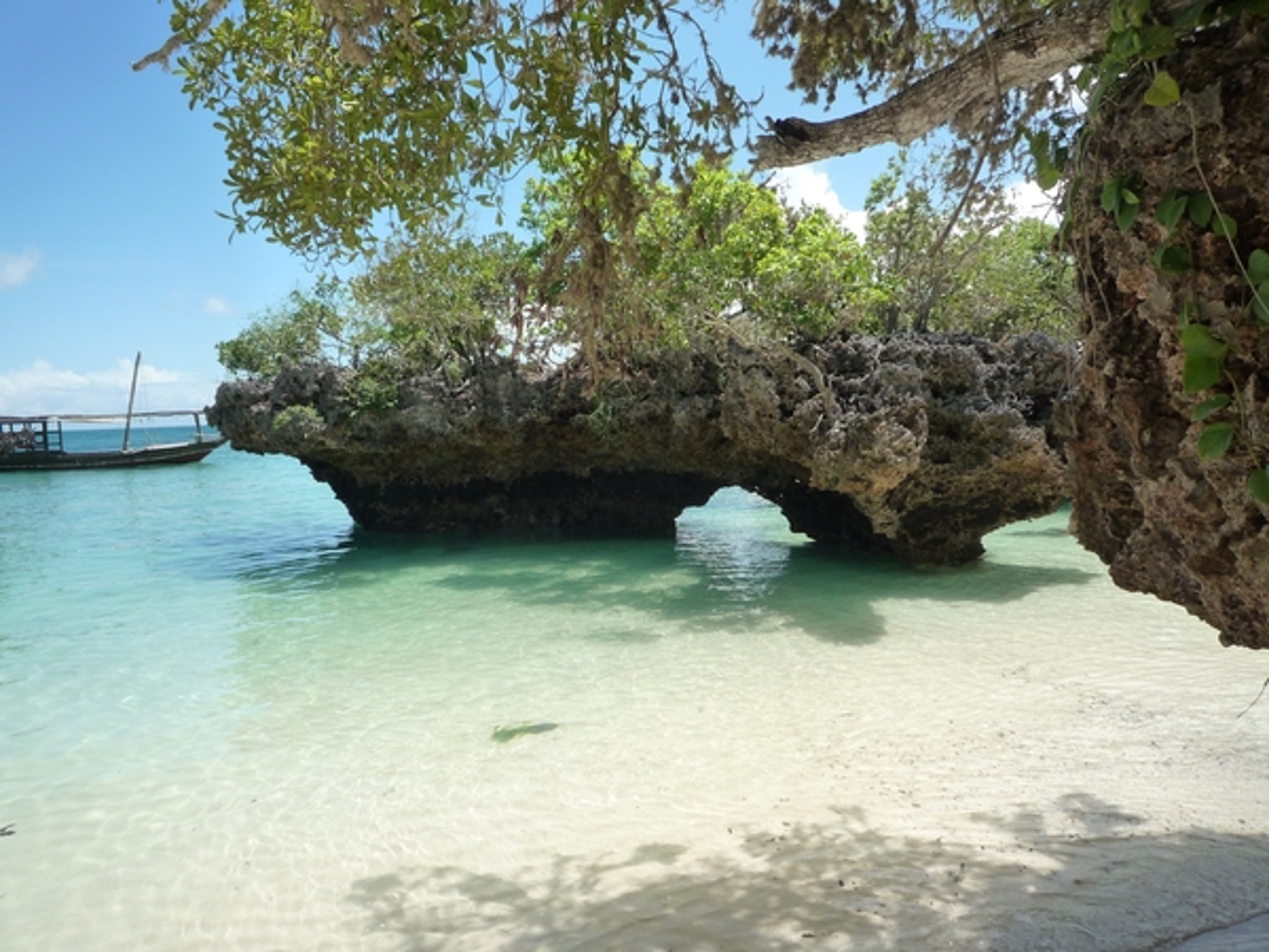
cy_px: 476
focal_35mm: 25
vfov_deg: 54.9
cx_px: 634
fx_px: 916
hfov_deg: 69.4
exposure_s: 1/800
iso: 160
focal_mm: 4.4
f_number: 4
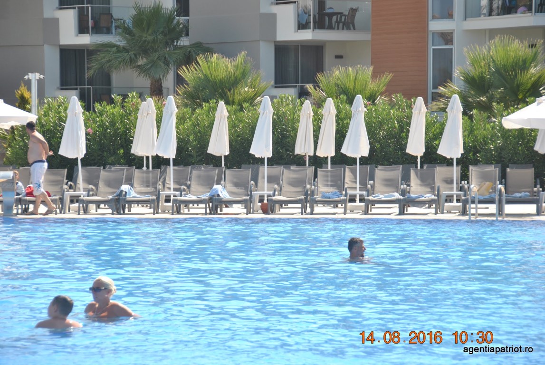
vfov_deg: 8.7
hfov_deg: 13.0
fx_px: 2387
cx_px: 272
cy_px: 182
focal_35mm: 158
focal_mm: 105
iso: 200
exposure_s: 1/500
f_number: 5.6
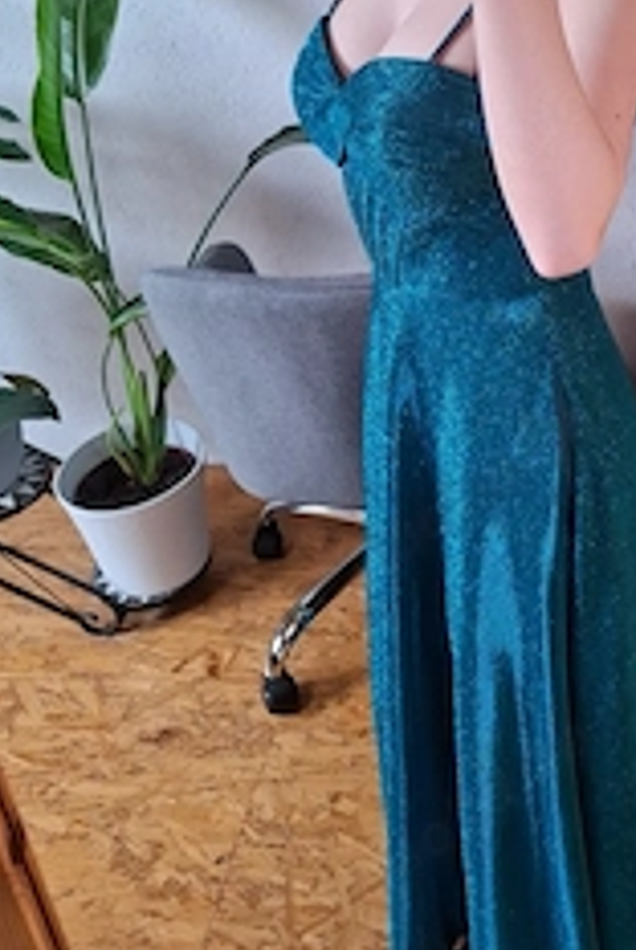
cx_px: 559
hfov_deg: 31.4
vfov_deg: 45.5
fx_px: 1083
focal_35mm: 41
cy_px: 220
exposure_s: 1/100
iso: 250
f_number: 1.8
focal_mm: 5.54
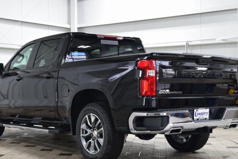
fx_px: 421
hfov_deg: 31.6
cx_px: 110
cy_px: 90
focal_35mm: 64
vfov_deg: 21.4
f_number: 6.3
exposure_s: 1/15
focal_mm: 35
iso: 640
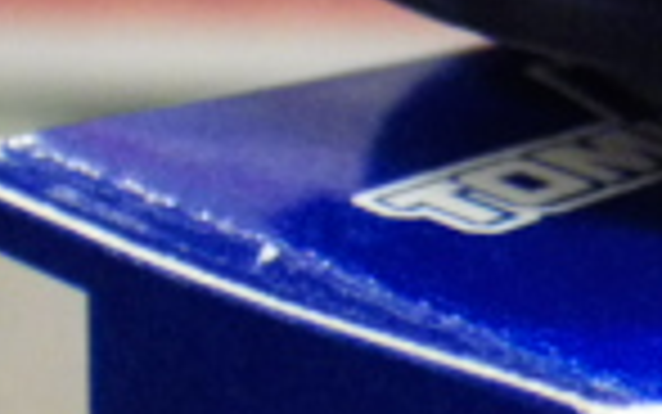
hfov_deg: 7.5
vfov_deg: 4.8
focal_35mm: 272
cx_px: 1216
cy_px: -346
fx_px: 4909
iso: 1000
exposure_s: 1/25
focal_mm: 10.7
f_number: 4
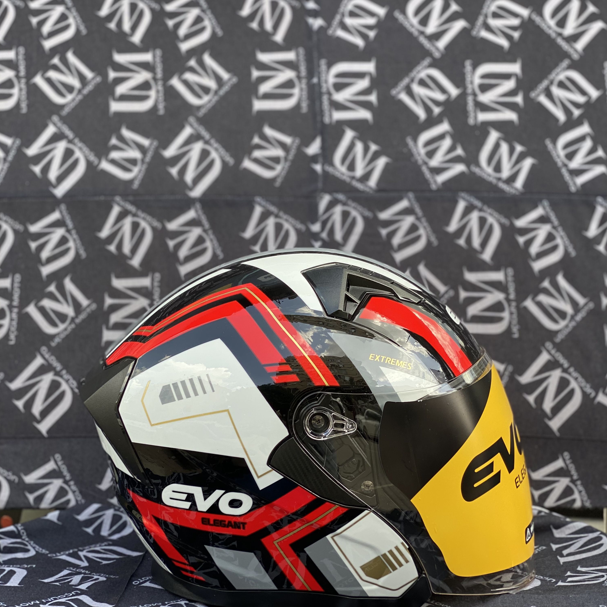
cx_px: 302
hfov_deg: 27.7
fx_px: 1230
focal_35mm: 62
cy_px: 291
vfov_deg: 27.7
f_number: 2
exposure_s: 1/122
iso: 20
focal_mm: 6
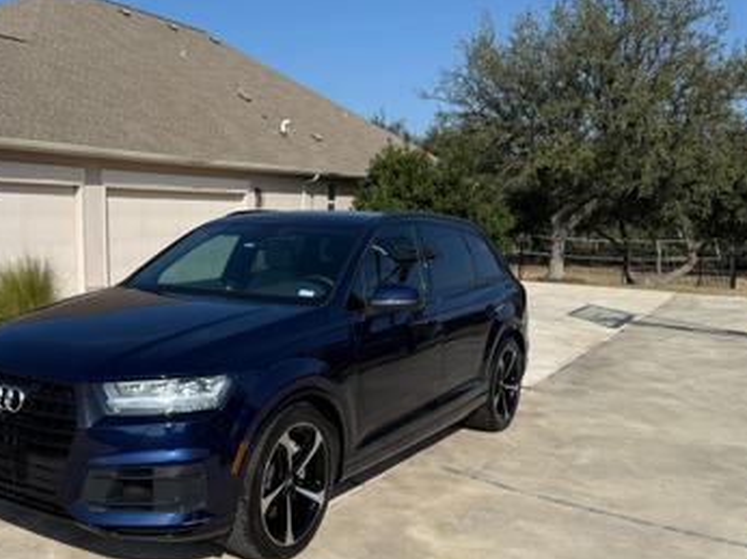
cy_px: 300
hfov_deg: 51.7
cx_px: 253
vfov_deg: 40.6
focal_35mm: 35
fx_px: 755
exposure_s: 1/6711
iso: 80
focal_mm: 6.76
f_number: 1.78
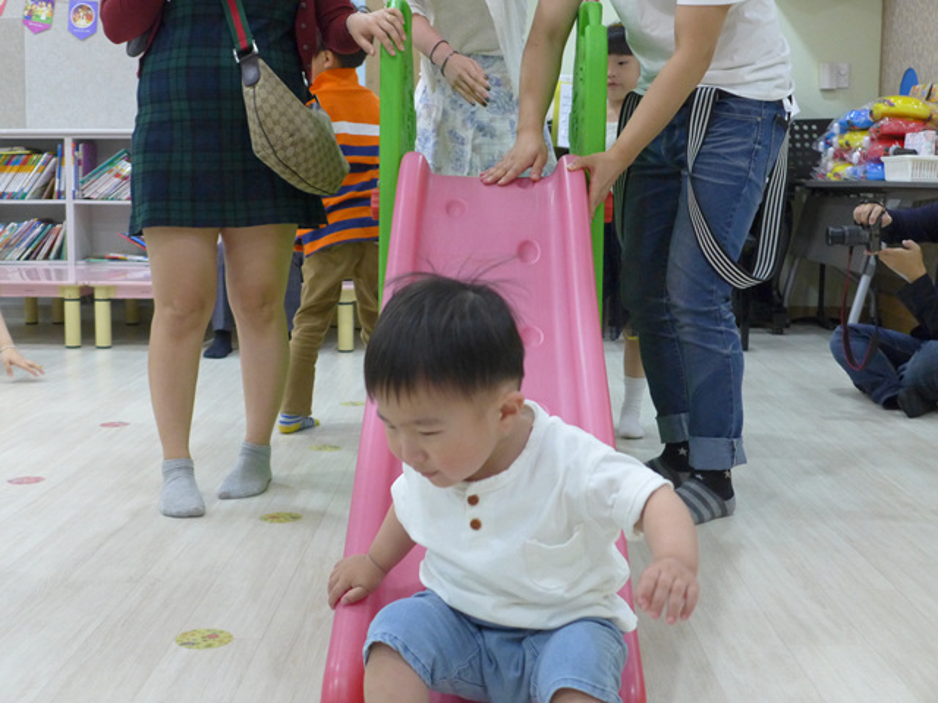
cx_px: 469
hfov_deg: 40.4
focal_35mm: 47
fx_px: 1274
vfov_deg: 30.9
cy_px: 352
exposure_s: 1/320
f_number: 1.8
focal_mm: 9.2
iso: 640
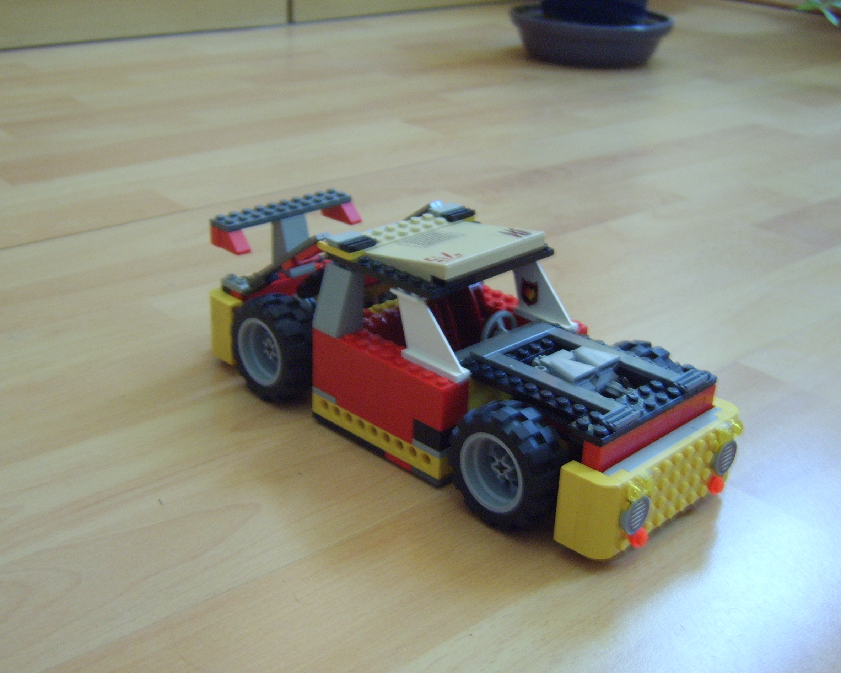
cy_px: 323
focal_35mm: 36
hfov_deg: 50.3
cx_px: 406
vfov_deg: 41.2
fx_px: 896
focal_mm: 8.13
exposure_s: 1/18
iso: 400
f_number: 2.7
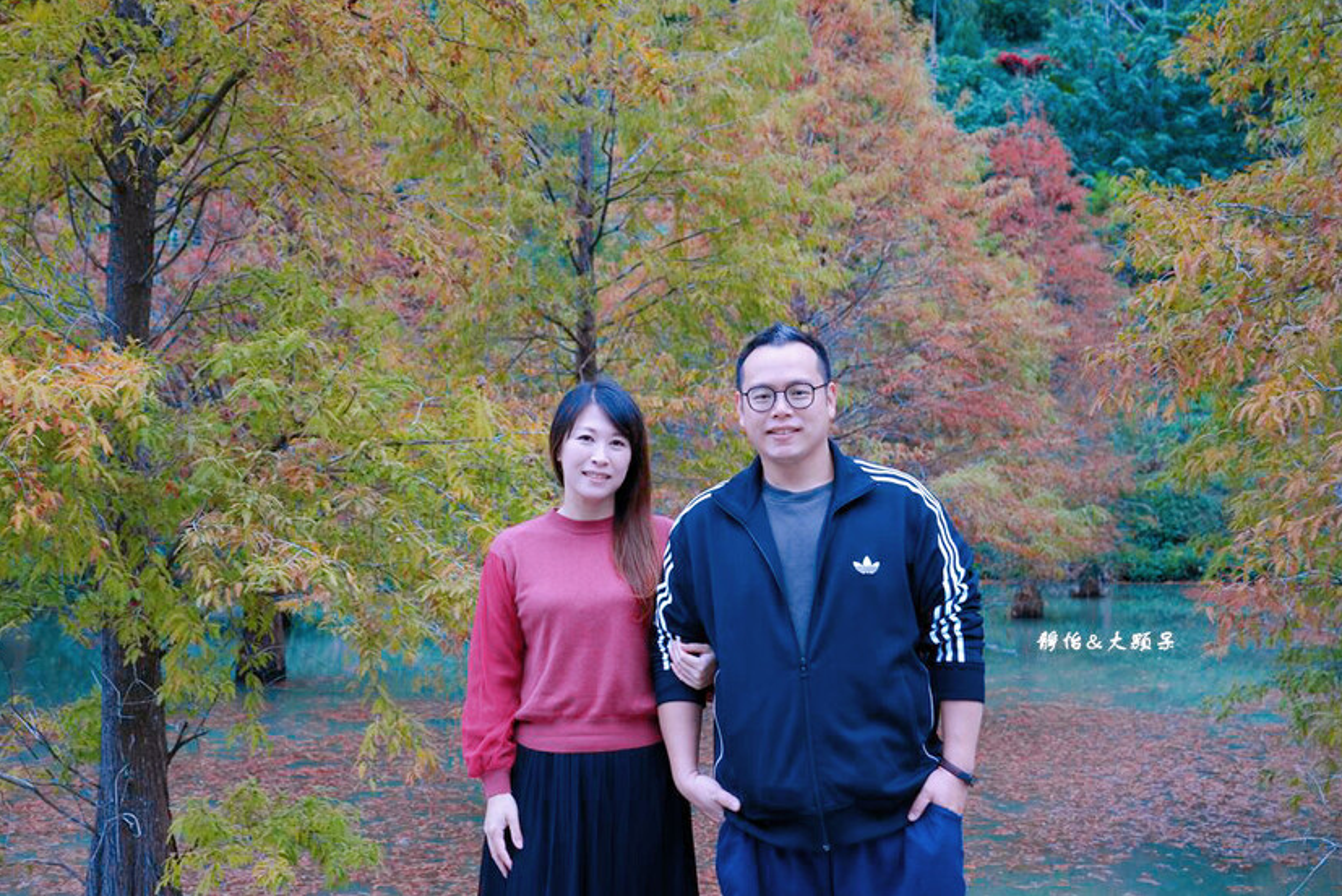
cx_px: 683
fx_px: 1417
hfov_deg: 50.7
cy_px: 442
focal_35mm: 38
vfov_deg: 35.1
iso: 160
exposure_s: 1/60
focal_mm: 37
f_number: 4.5
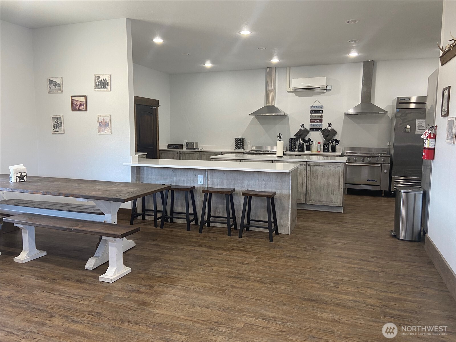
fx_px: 343
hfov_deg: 67.3
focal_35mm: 26
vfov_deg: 53.1
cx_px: 228
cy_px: 171
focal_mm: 4.25
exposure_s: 1/60
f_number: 1.8
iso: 80
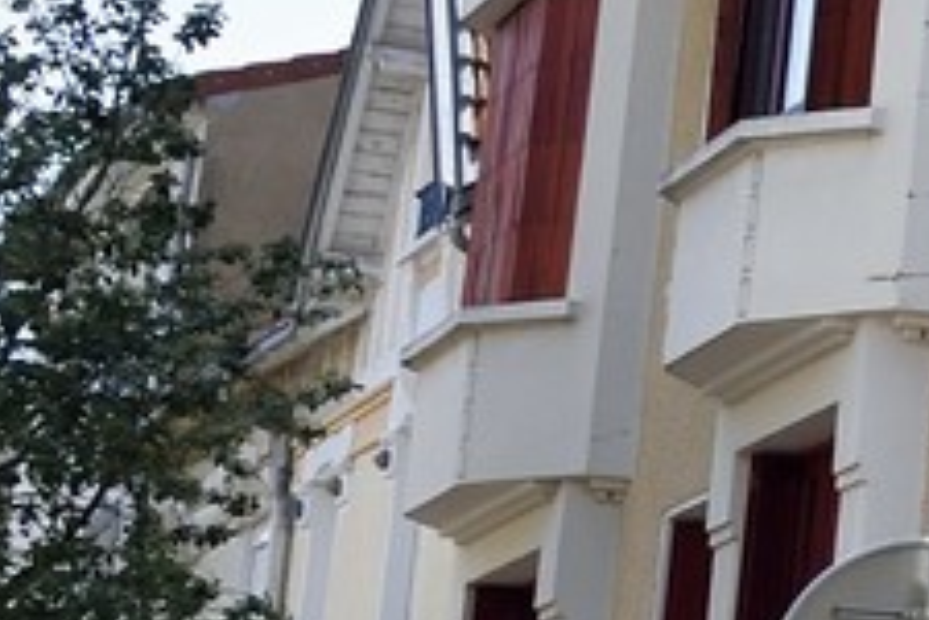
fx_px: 4954
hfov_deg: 8.7
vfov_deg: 7.1
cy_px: 66
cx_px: 2837
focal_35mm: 192
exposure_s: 1/250
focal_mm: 27
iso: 200
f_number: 10
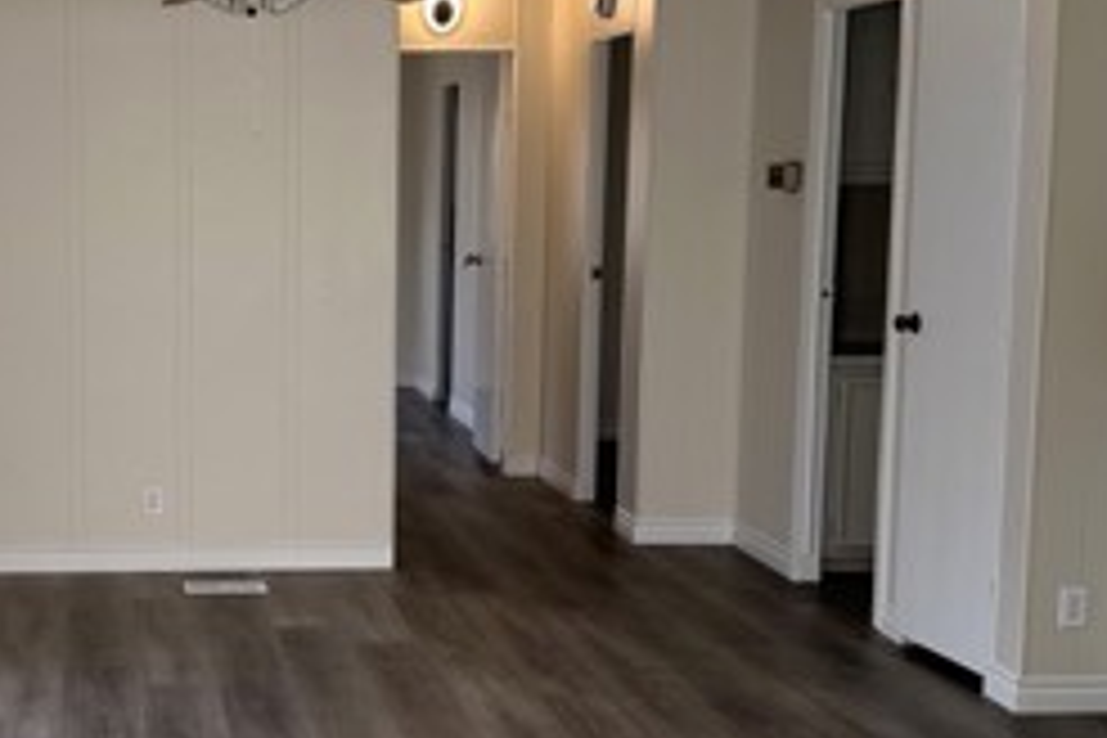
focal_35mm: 65
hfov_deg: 30.1
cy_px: 418
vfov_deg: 20.9
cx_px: 198
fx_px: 1999
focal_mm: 6.76
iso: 50
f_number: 1.78
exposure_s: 1/124
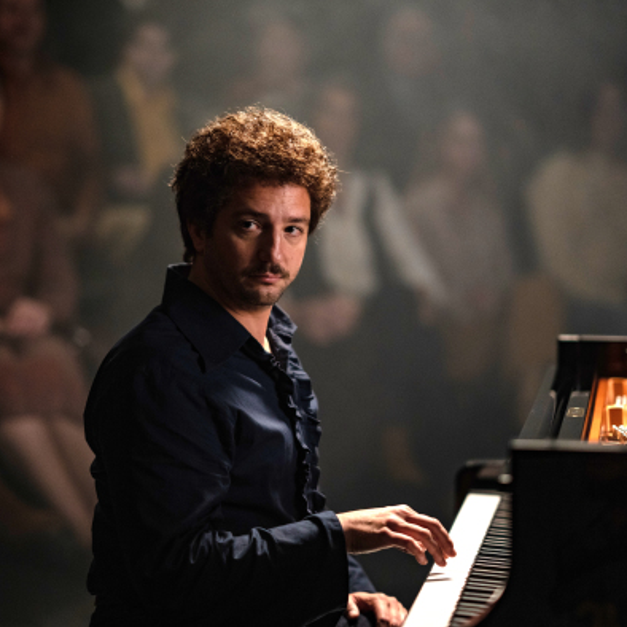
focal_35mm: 109
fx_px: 2234
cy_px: 313
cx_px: 302
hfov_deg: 16.0
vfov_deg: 16.0
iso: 1250
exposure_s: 1/100
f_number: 1.4
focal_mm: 85
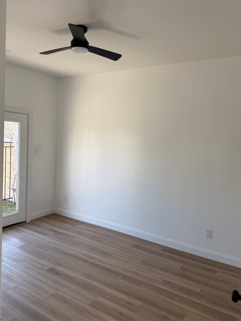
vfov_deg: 65.3
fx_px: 251
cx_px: 110
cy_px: 159
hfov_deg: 51.3
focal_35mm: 27
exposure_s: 1/260
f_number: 1.78
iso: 64
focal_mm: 6.76
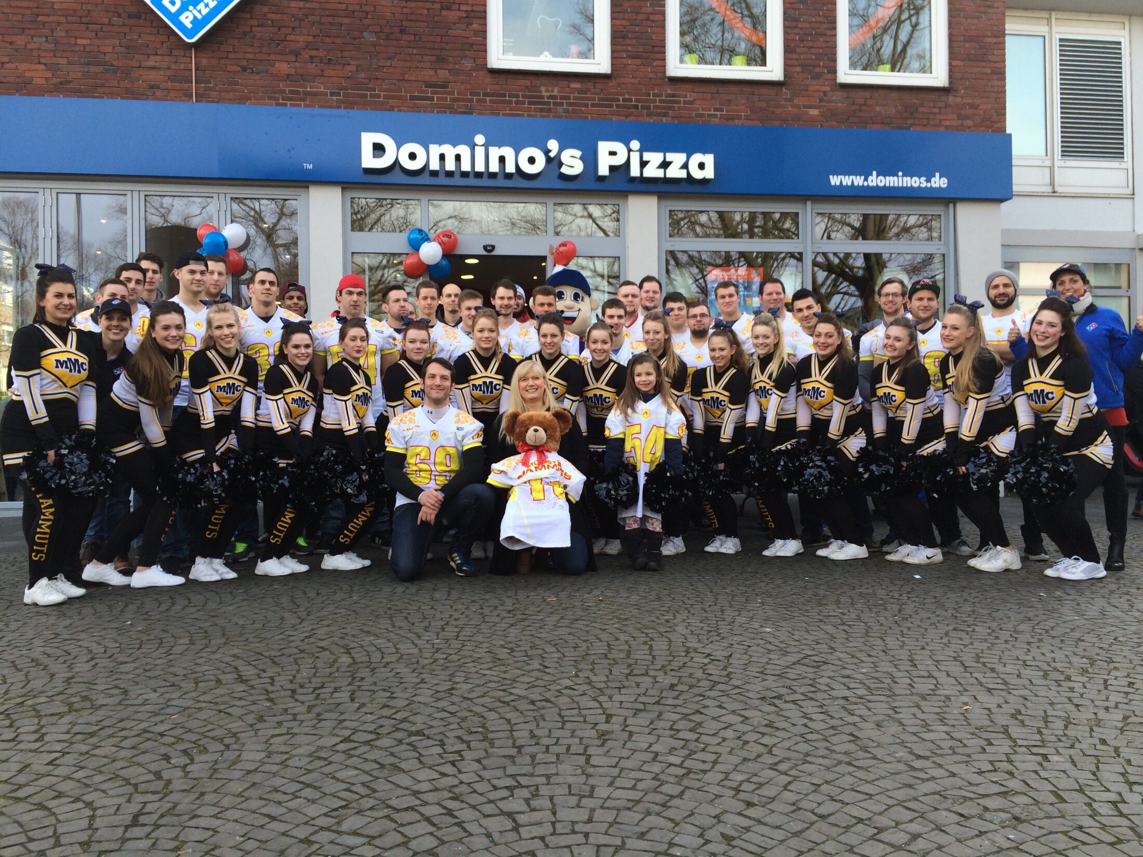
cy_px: 428
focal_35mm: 29
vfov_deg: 48.2
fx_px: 958
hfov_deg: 61.7
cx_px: 572
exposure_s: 1/275
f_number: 2.2
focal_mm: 4.15
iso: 32
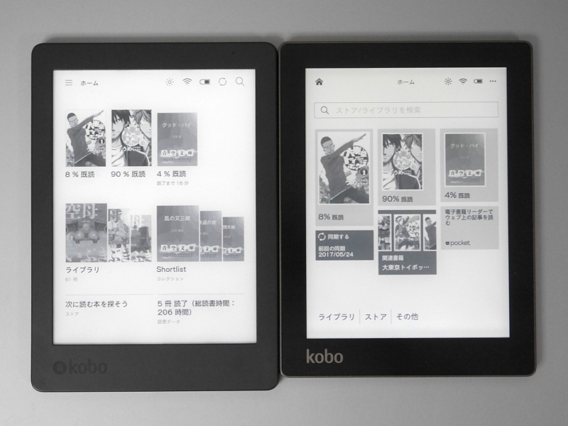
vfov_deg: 23.7
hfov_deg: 31.2
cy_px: 213
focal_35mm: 62
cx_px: 284
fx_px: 1017
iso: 1250
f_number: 5.5
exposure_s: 1/60
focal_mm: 31
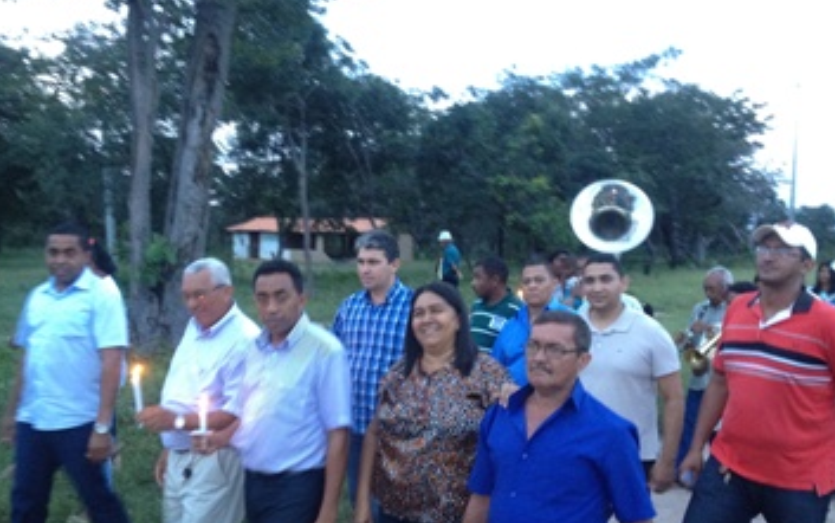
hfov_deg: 47.2
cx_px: 404
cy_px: 305
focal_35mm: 42
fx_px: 956
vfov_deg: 30.5
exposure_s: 1/20
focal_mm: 4.28
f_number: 2.4
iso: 250
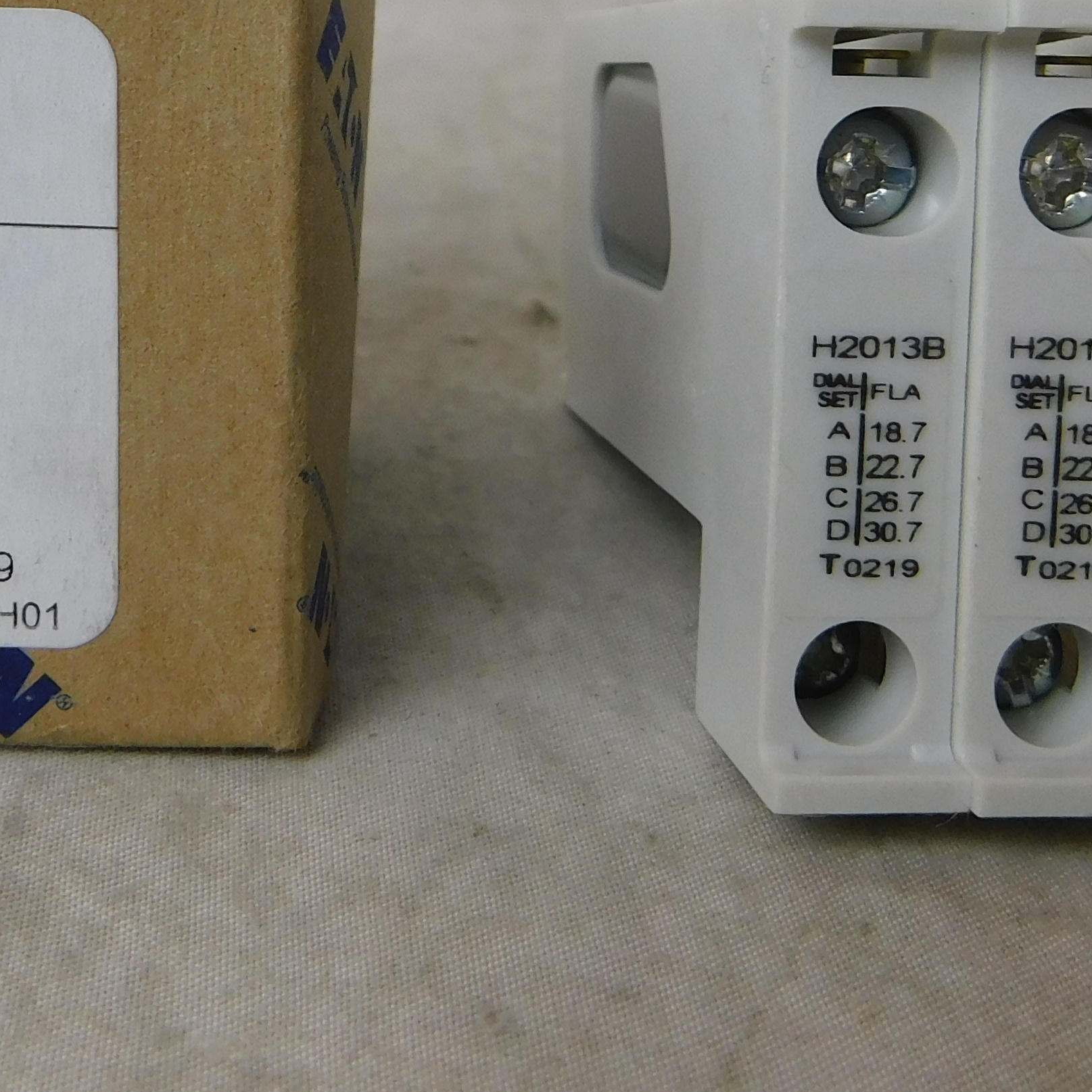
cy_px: 160
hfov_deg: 29.2
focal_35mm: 58
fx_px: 2070
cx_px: 302
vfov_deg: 28.7
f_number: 3
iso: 125
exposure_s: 1/40
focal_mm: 4
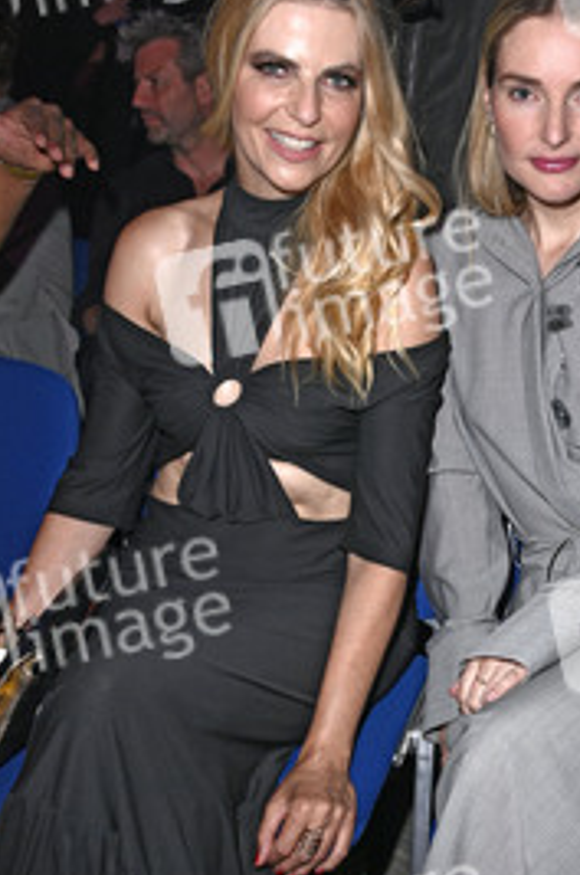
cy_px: 452
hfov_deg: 24.7
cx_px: 419
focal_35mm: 54
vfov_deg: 36.9
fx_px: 1310
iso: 1600
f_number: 5.6
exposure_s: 1/160
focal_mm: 36
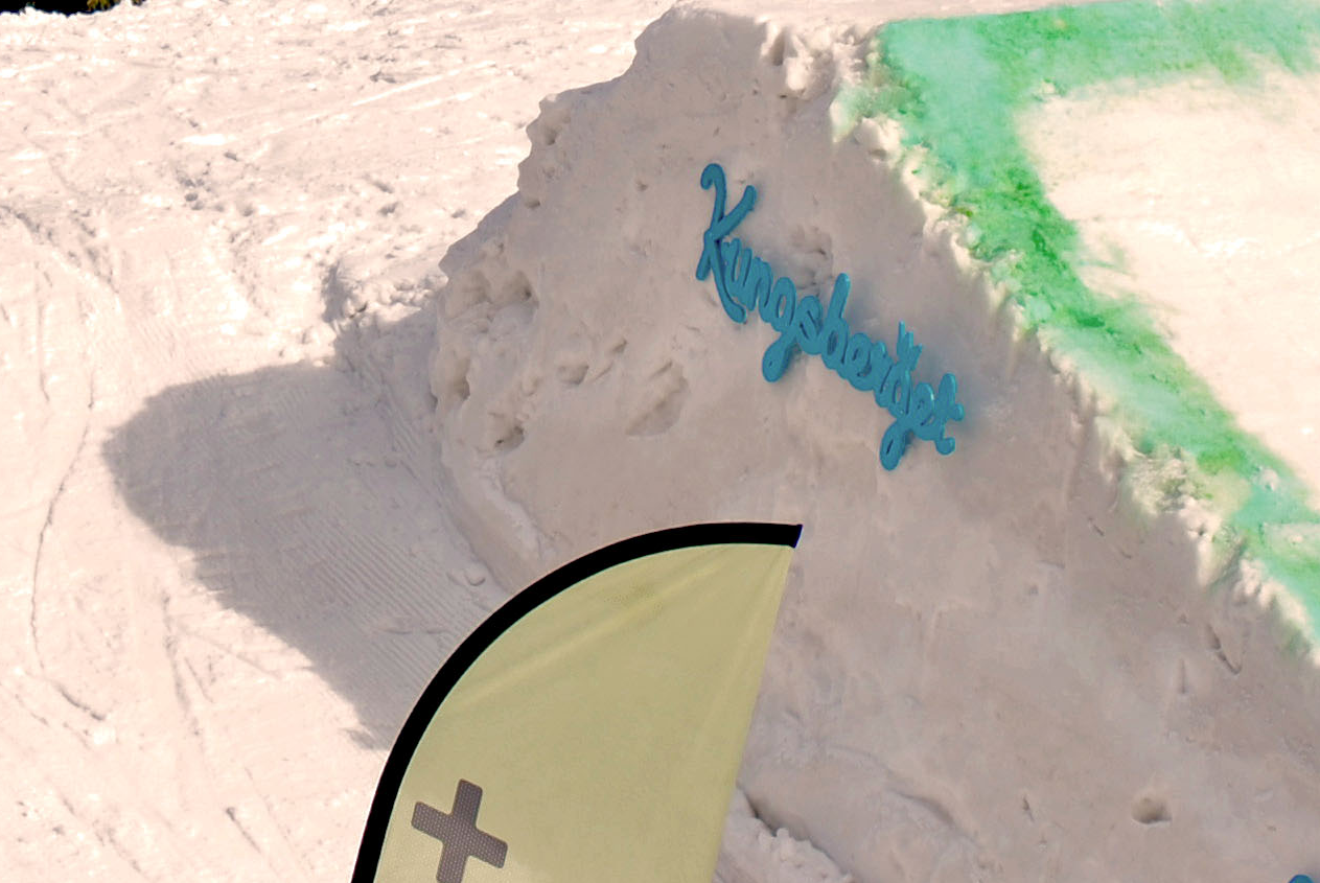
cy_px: -351
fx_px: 11819
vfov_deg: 4.3
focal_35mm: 322
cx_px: 387
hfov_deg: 6.4
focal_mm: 70
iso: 100
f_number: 5.6
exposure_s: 1/500
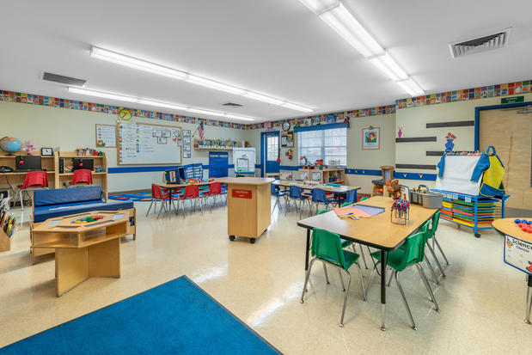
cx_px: 266
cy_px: 178
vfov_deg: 81.2
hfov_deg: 104.2
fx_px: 207
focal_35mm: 14
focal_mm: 14
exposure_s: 1/20
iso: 200
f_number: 9
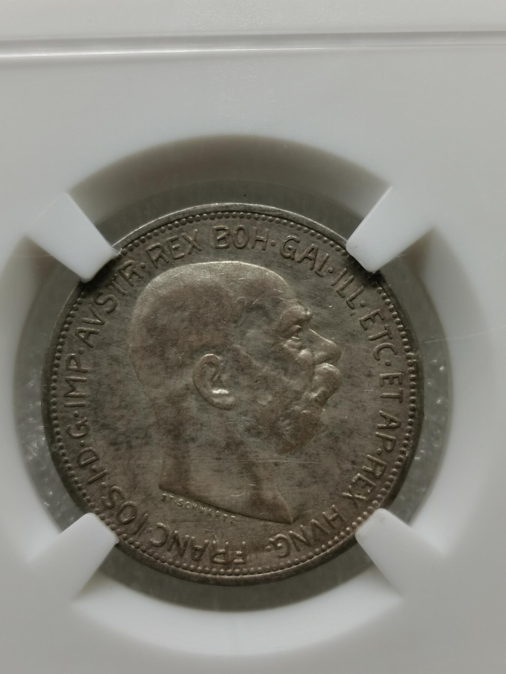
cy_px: 337
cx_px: 253
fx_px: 1286
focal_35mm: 66
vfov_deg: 29.4
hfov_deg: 22.3
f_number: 1.6
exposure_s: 1/100
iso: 50
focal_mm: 5.56
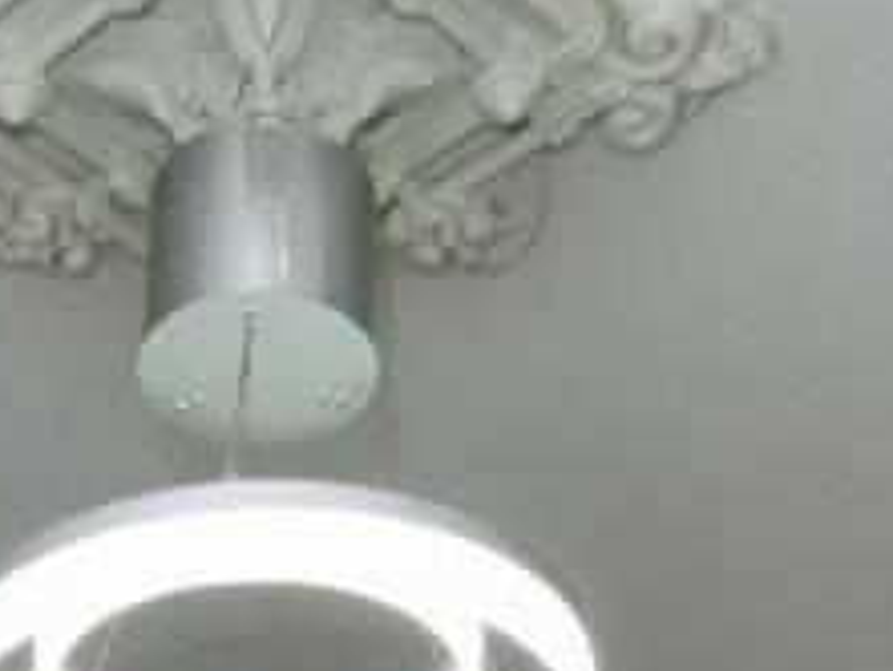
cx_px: 198
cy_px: 2100
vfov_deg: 10.3
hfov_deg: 20.4
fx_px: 2452
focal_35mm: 95
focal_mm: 7
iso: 800
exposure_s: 1/160
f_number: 5.6
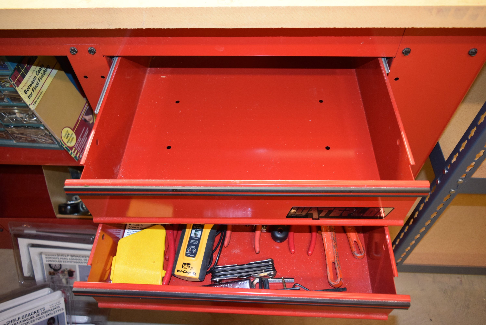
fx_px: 365
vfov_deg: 48.0
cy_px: 162
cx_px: 243
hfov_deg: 67.3
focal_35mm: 27
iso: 1100
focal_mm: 18
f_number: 3.5
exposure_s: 1/60
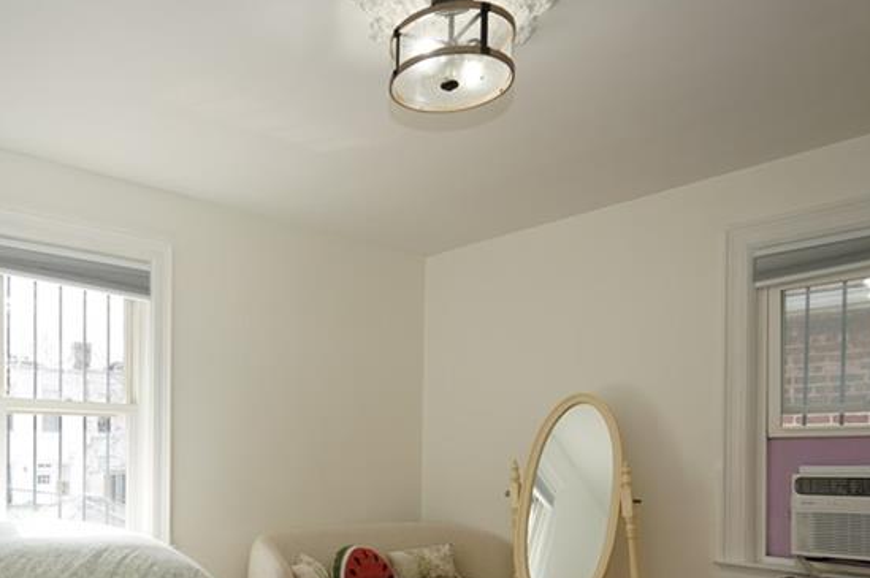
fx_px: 676
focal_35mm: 28
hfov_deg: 62.1
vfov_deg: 44.4
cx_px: 227
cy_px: 450
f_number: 4
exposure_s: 1/125
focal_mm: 10
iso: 160
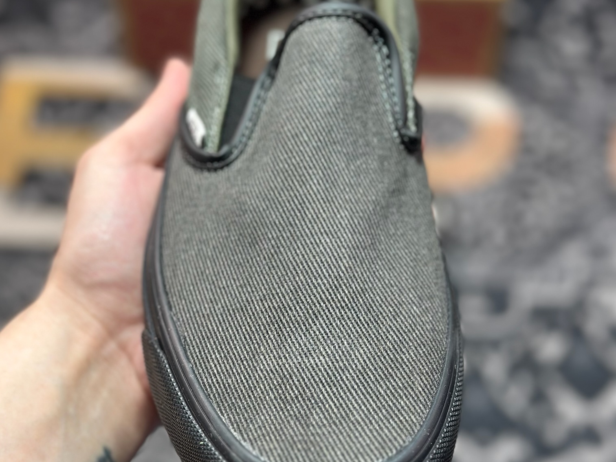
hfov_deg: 29.8
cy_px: 201
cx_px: 306
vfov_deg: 22.6
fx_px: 1157
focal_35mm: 65
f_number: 1.78
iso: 64
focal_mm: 6.86
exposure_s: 1/158
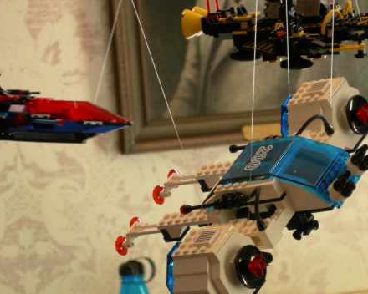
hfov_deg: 10.8
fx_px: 1950
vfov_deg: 8.6
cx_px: 260
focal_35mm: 179
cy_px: 180
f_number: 5.2
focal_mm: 26.3
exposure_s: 1/6.9
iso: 64
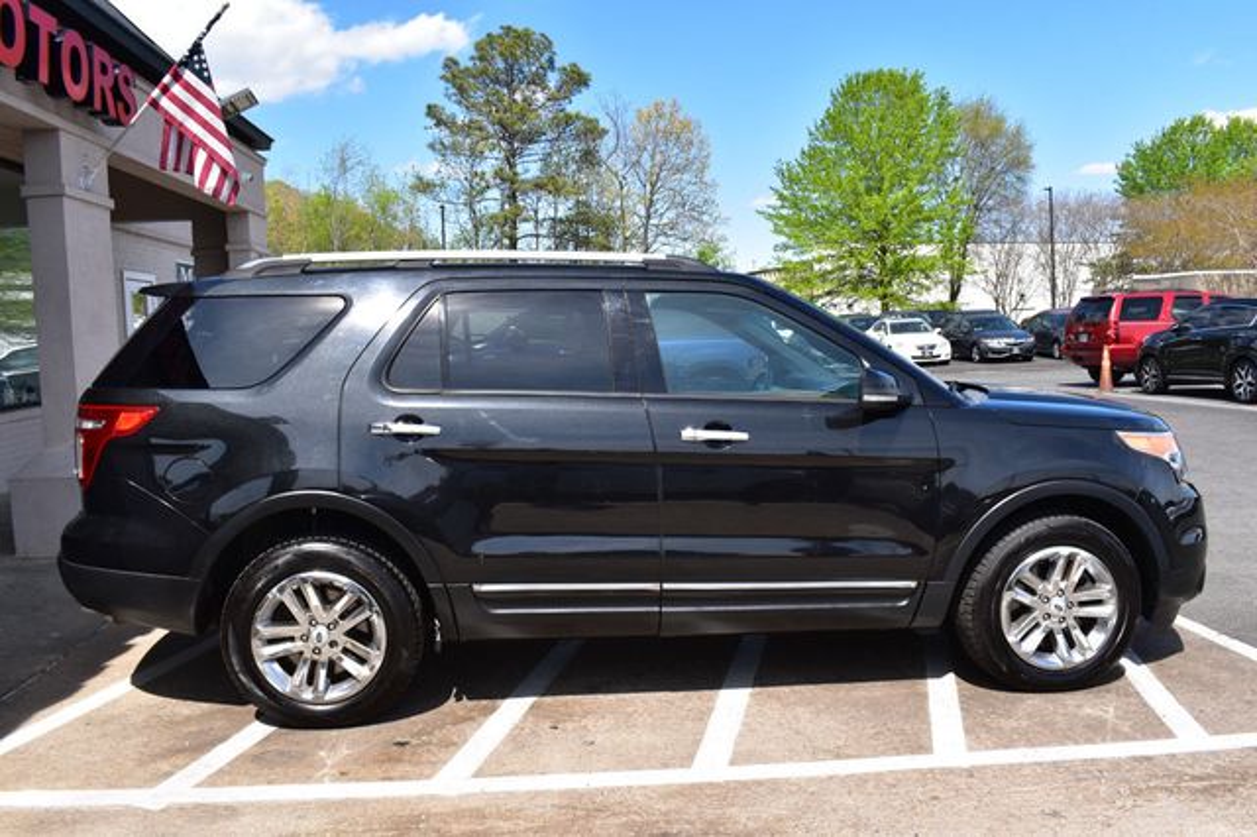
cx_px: 628
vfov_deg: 43.6
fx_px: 1047
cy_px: 418
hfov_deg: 62.0
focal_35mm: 30
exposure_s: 1/500
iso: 400
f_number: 11
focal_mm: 20
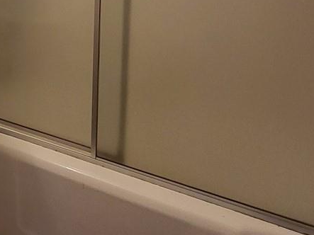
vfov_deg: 28.0
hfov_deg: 34.3
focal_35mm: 47
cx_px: -42
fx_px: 426
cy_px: -25
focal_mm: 1.74
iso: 200
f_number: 2.2
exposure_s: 1/60
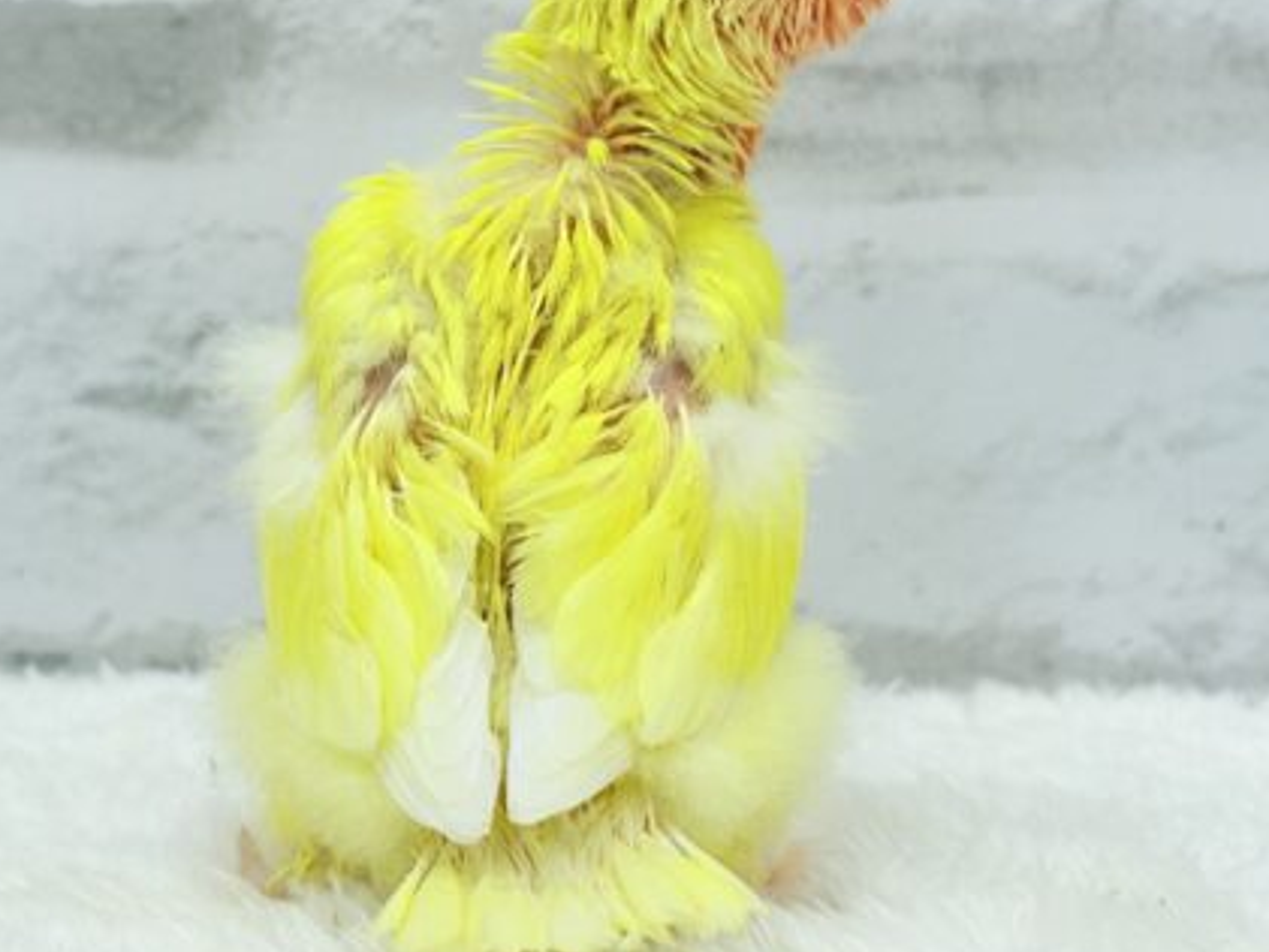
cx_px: 531
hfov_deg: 24.7
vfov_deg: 18.6
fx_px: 2897
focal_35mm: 79
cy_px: 268
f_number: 1.6
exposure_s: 1/100
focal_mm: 5.96
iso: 50
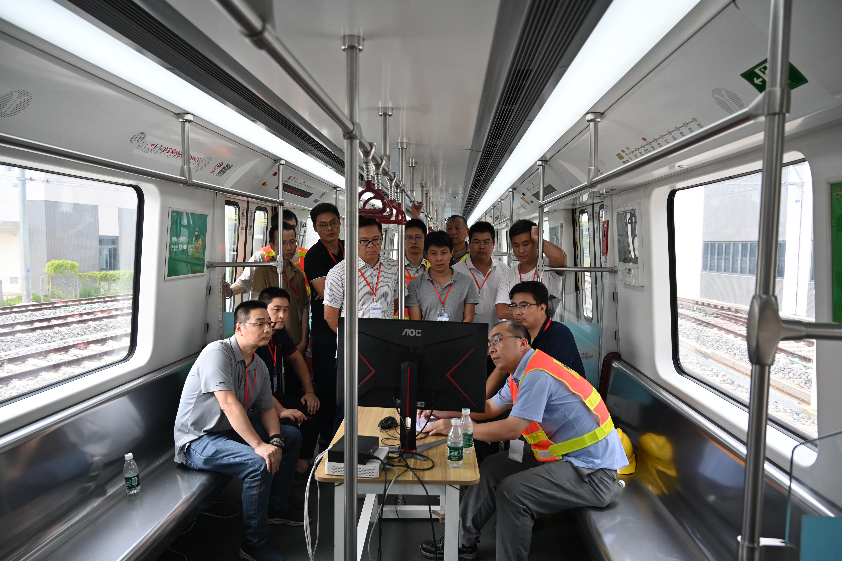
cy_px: 280
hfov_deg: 70.5
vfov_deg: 50.3
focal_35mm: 26
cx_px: 421
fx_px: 596
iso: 400
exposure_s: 1/160
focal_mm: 25.5
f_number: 4
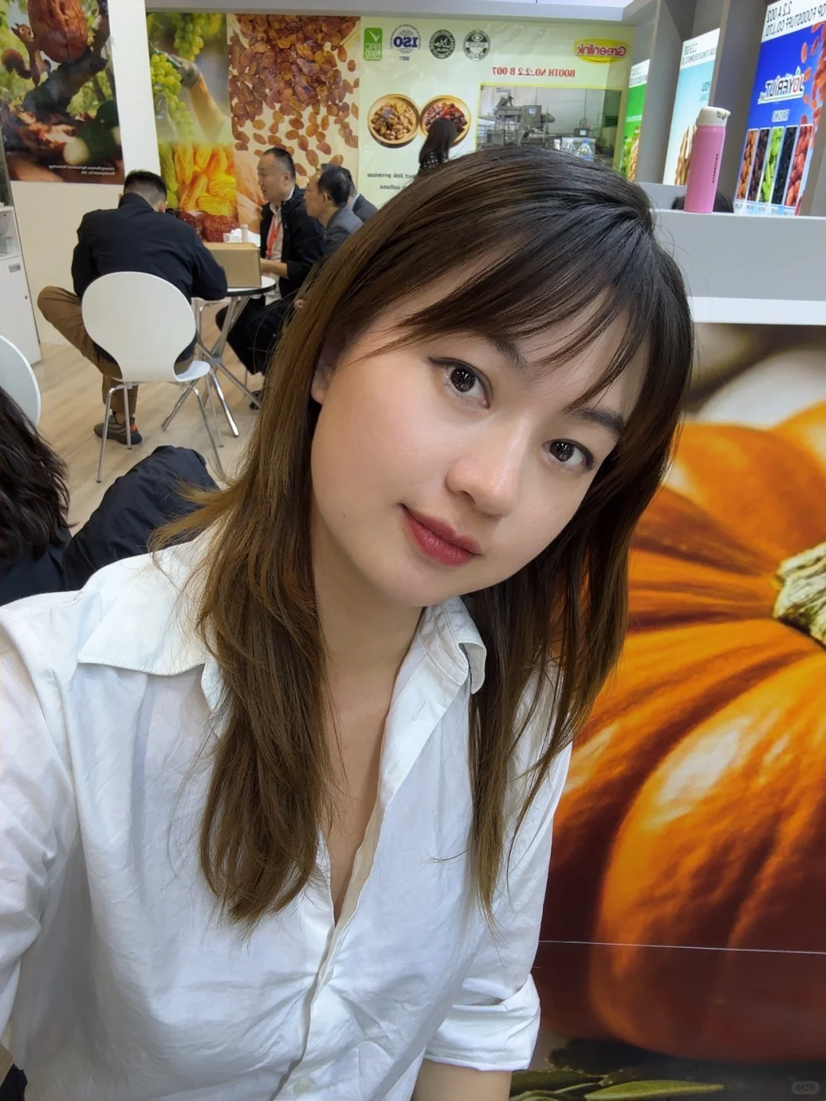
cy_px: 550
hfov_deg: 58.9
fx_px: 732
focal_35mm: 23
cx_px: 413
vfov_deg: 73.9
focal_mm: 2.69
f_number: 1.9
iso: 125
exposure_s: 1/50
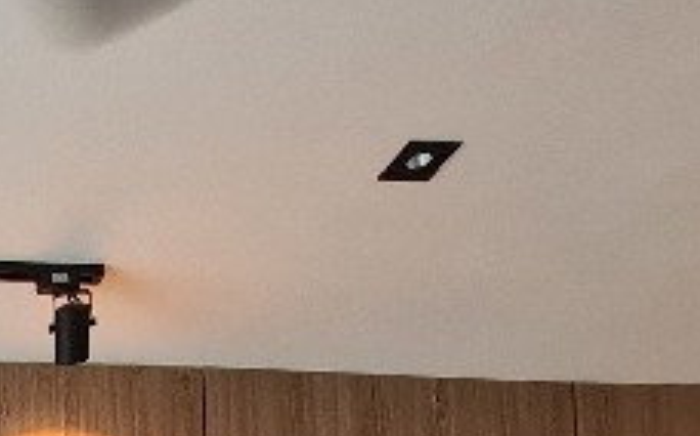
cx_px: -368
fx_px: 1182
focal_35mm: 62
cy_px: 1019
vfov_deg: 14.5
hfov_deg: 24.8
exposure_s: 1/50
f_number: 2.2
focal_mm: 2.2
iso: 125
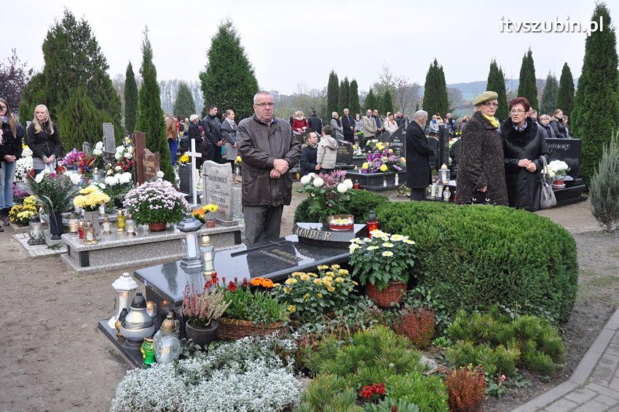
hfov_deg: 57.3
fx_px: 567
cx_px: 310
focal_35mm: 33
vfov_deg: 39.9
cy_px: 206
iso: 800
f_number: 6.3
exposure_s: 1/160
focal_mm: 22
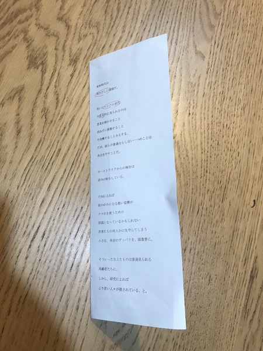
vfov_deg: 63.4
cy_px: 176
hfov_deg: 49.7
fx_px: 284
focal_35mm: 28
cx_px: 132
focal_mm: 3.99
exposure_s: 1/33
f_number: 1.8
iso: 32
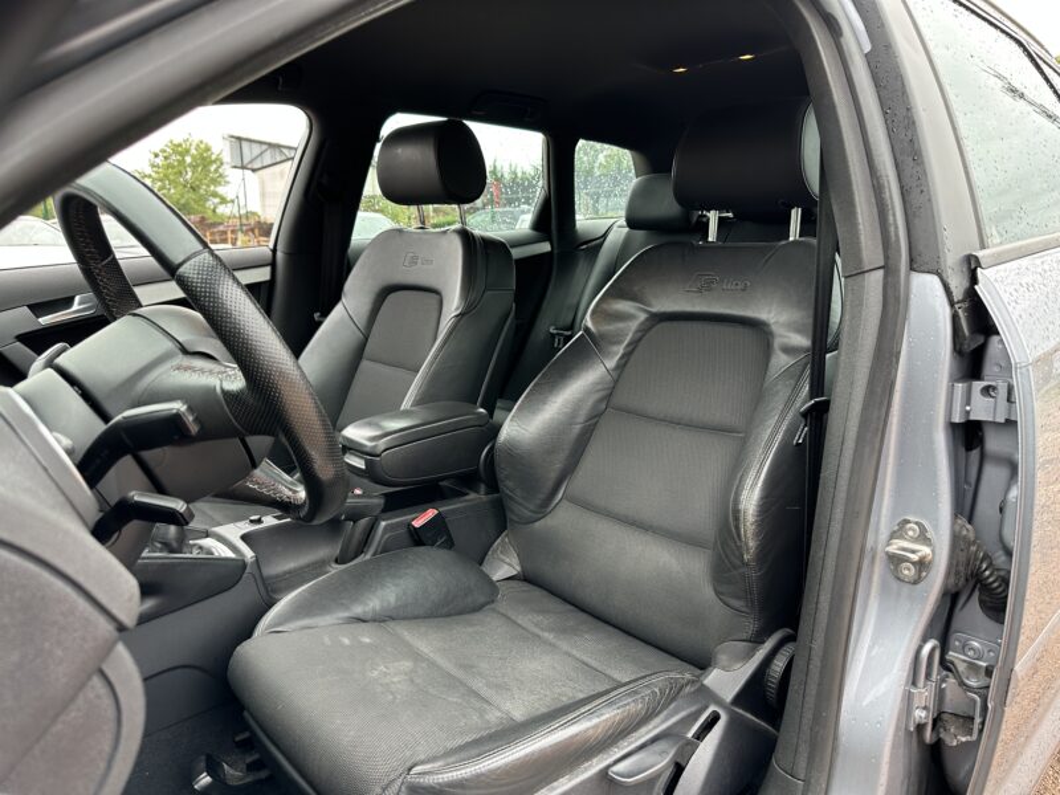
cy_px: 398
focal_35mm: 24
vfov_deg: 56.8
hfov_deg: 71.6
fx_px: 735
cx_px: 530
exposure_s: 1/121
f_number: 1.78
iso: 125
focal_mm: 6.86
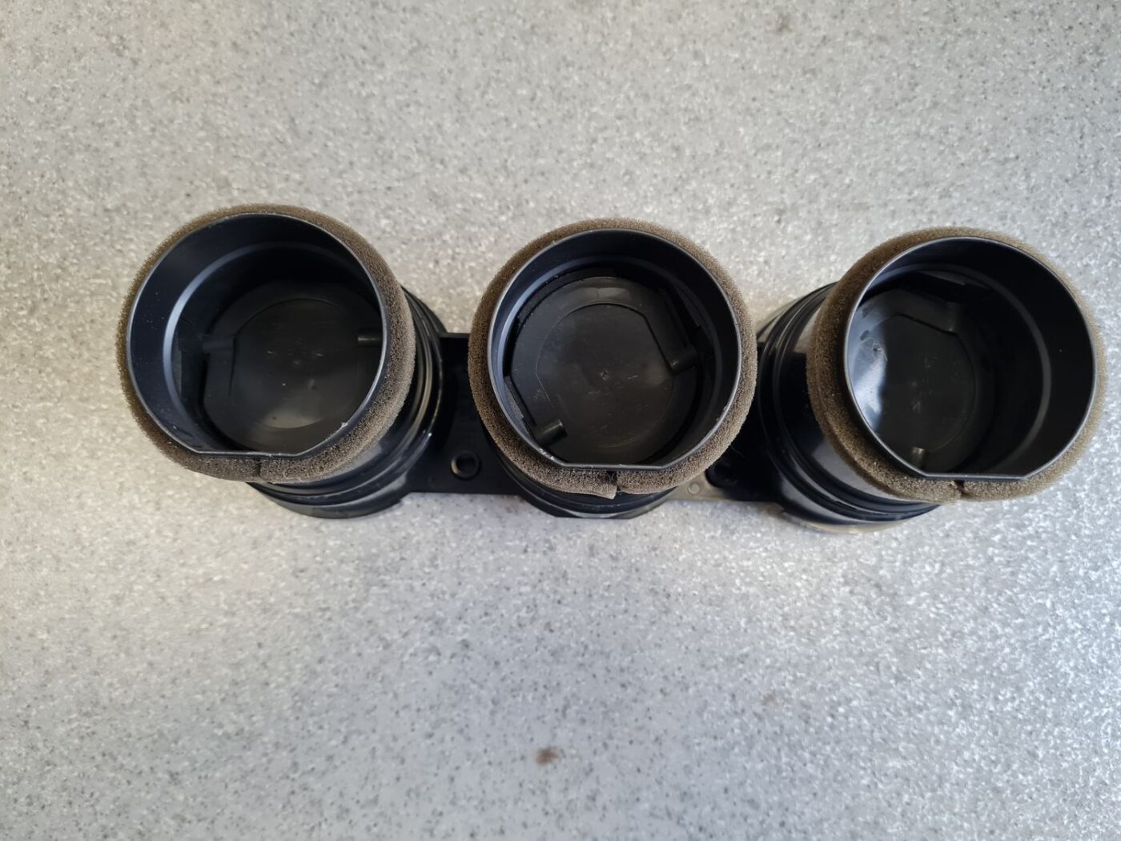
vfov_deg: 53.1
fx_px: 842
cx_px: 560
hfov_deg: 67.3
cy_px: 420
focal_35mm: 26
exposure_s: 1/100
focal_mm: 5.4
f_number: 1.8
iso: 250
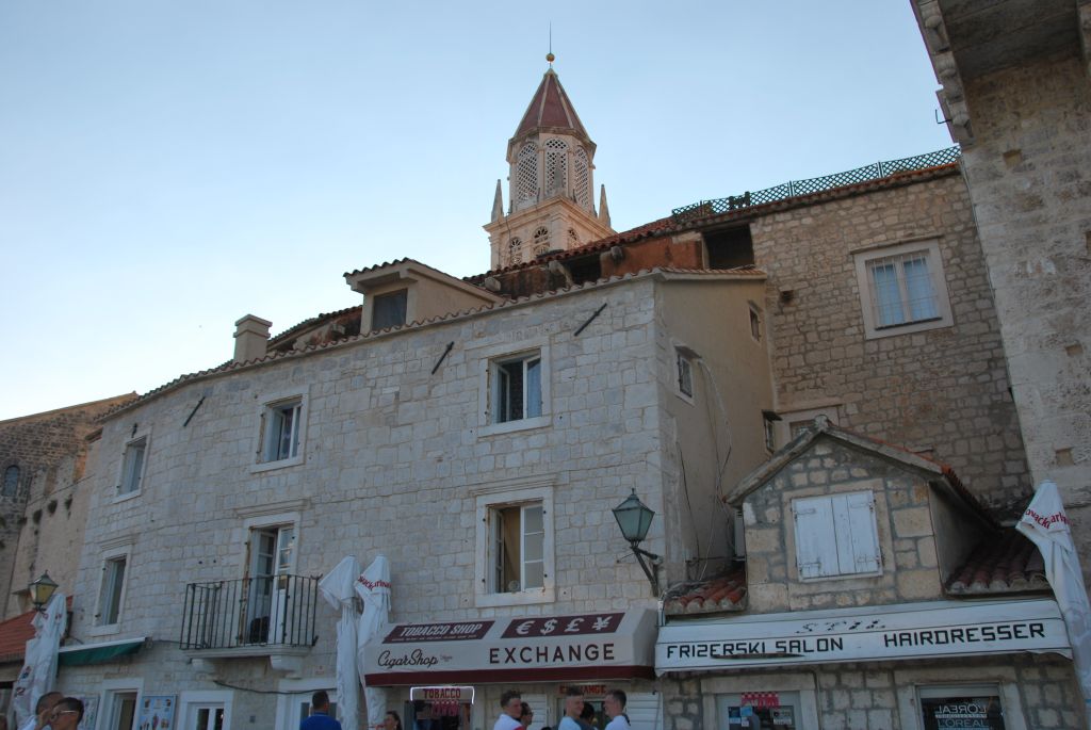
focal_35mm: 27
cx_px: 546
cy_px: 365
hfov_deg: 67.3
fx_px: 819
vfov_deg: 48.0
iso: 100
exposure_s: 1/200
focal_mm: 18
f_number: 6.3
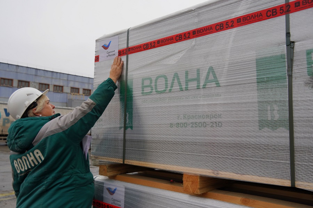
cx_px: 156
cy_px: 104
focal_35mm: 32
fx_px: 274
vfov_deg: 41.7
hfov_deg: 59.5
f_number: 5.6
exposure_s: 1/125
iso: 100
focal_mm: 21
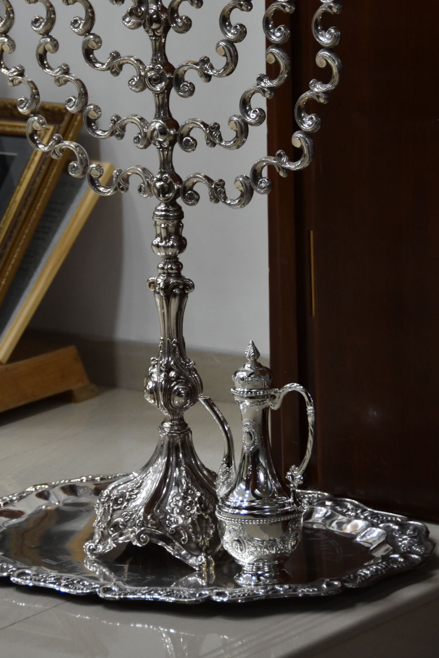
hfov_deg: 7.9
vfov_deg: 11.8
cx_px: 166
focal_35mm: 174
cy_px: 186
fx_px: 3182
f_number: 5
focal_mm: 80
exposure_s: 1/60
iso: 800
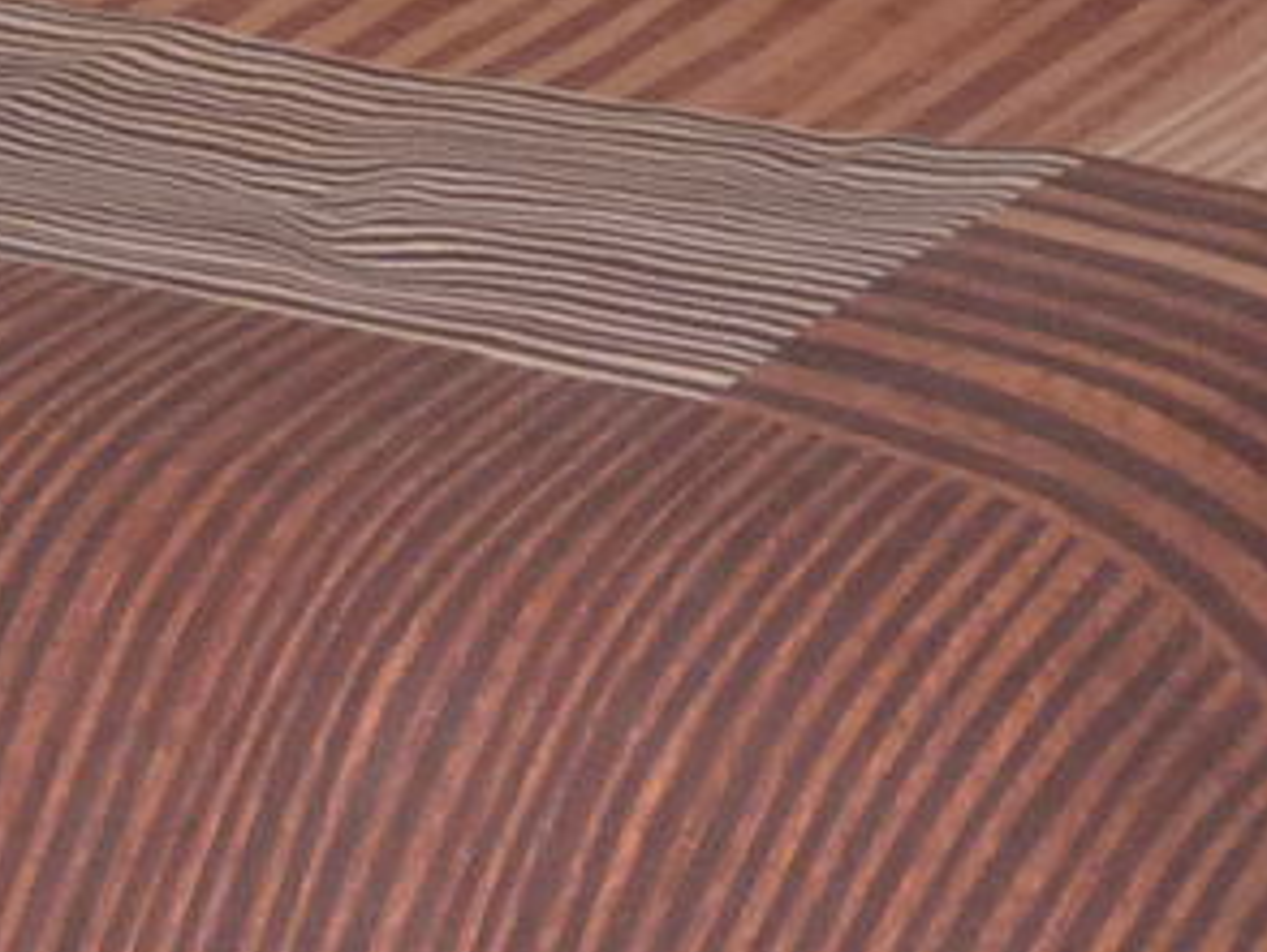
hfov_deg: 11.0
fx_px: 6374
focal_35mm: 174
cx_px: -586
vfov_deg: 8.3
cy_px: -530
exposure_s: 1/30
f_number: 3.5
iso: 200
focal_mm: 5.3
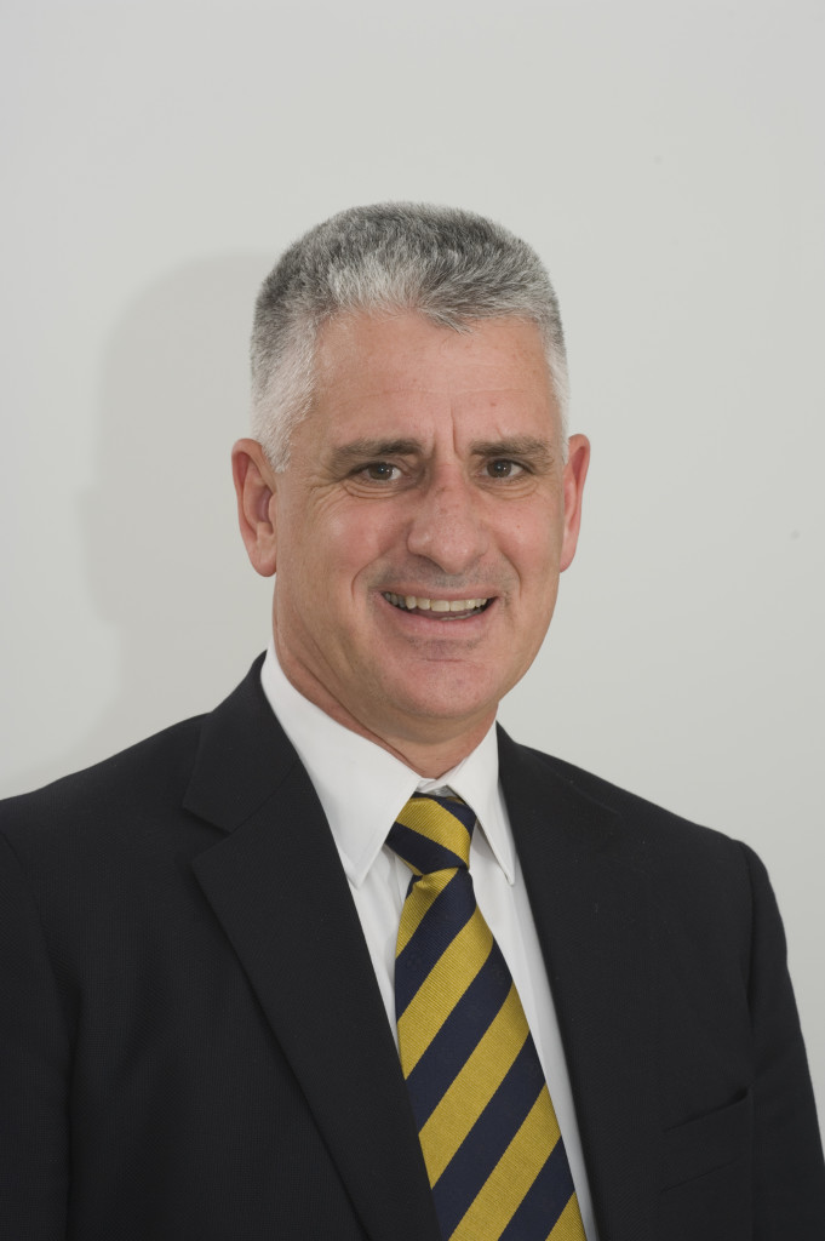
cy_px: 620
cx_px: 412
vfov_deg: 19.5
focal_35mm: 105
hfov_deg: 13.0
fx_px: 3615
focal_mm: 105
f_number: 11
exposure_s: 1/250
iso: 200
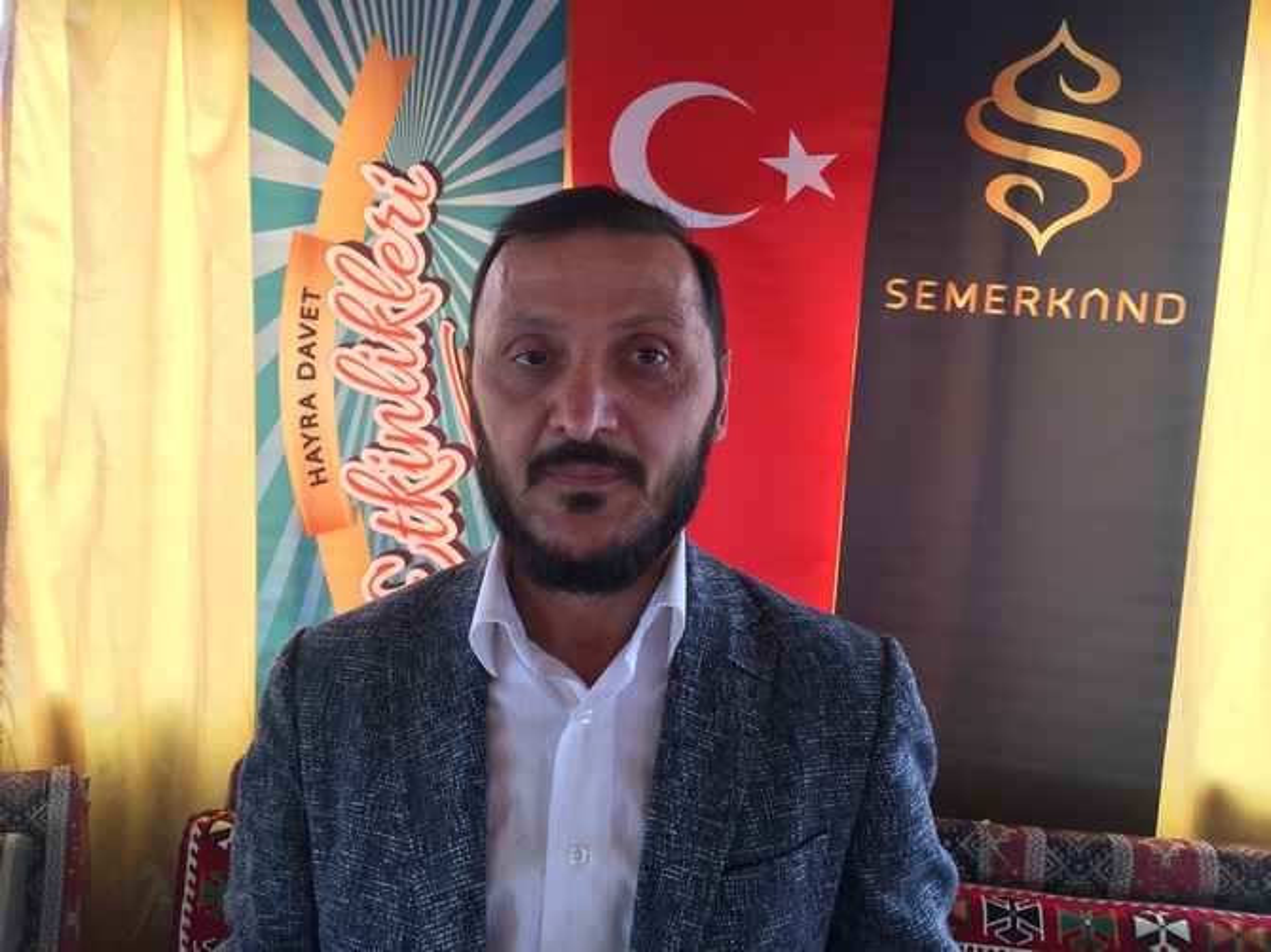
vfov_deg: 48.2
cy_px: 476
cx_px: 636
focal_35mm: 29
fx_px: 1064
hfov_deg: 61.7
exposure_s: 1/50
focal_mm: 4.15
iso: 32
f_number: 2.2
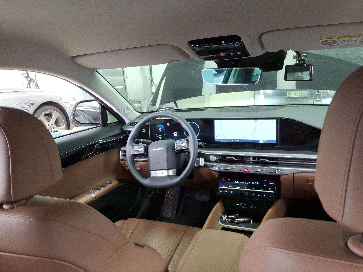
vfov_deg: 49.7
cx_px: 182
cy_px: 136
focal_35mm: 28
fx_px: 294
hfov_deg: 63.4
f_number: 1.9
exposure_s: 1/40
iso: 72
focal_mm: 2.91
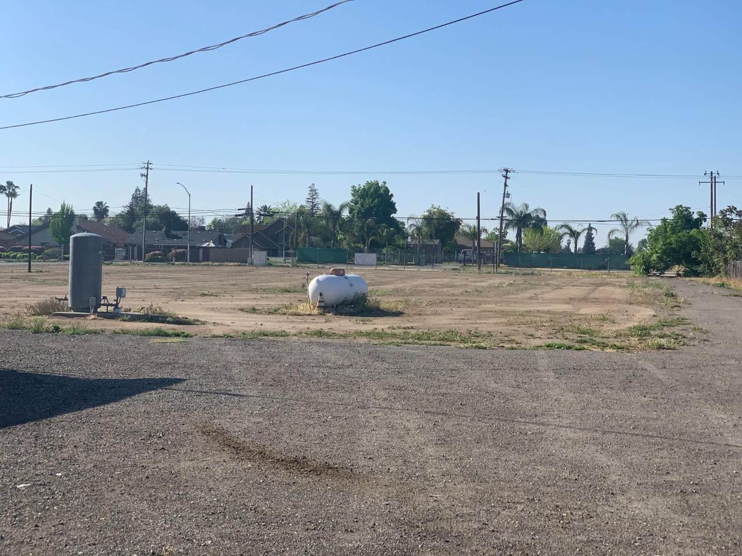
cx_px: 371
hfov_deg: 36.8
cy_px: 278
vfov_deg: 28.0
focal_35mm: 52
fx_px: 1115
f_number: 2.4
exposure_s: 1/1712
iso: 16
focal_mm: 6
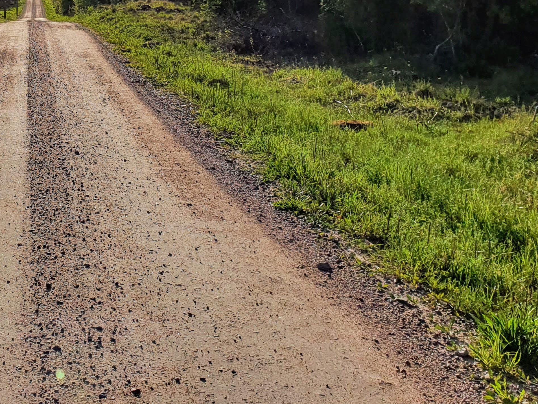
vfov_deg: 25.2
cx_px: 51
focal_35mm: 55
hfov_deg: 33.1
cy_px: -3
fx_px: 855
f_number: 2.4
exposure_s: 1/4128
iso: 50
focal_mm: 4.32
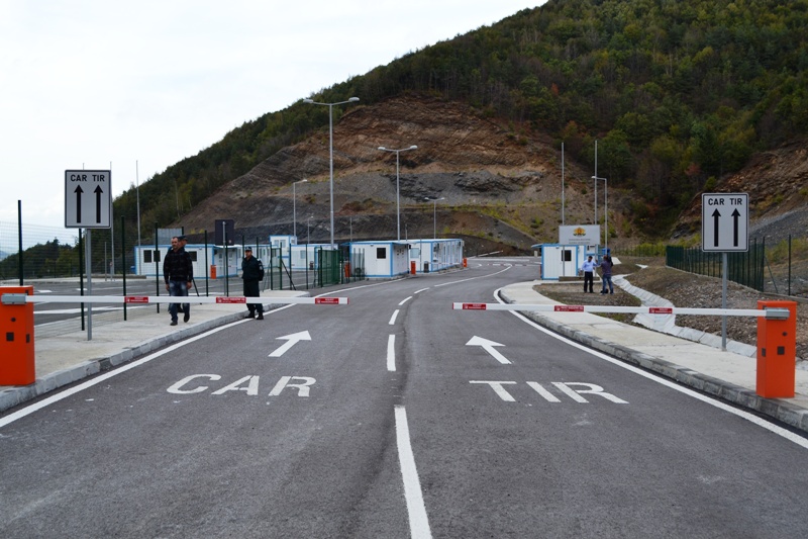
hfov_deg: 53.1
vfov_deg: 36.9
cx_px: 404
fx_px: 808
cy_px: 270
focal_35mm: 36
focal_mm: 24
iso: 100
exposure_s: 1/160
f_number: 6.3
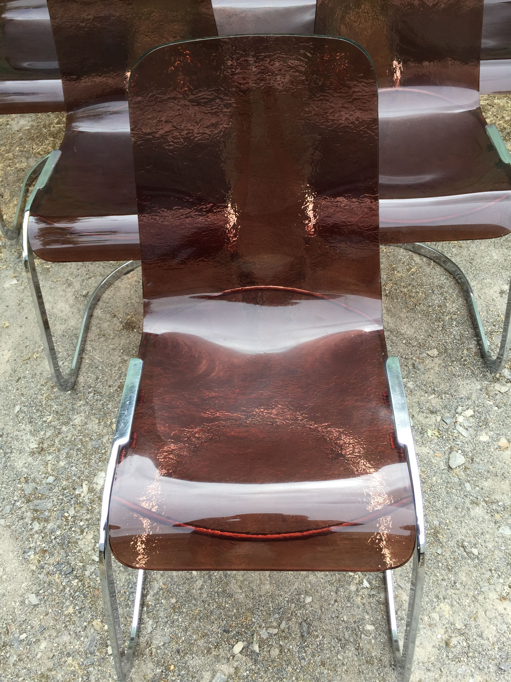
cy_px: 341
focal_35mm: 29
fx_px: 571
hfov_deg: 48.2
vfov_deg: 61.7
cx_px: 256
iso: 32
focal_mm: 4.15
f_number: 2.2
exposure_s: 1/425
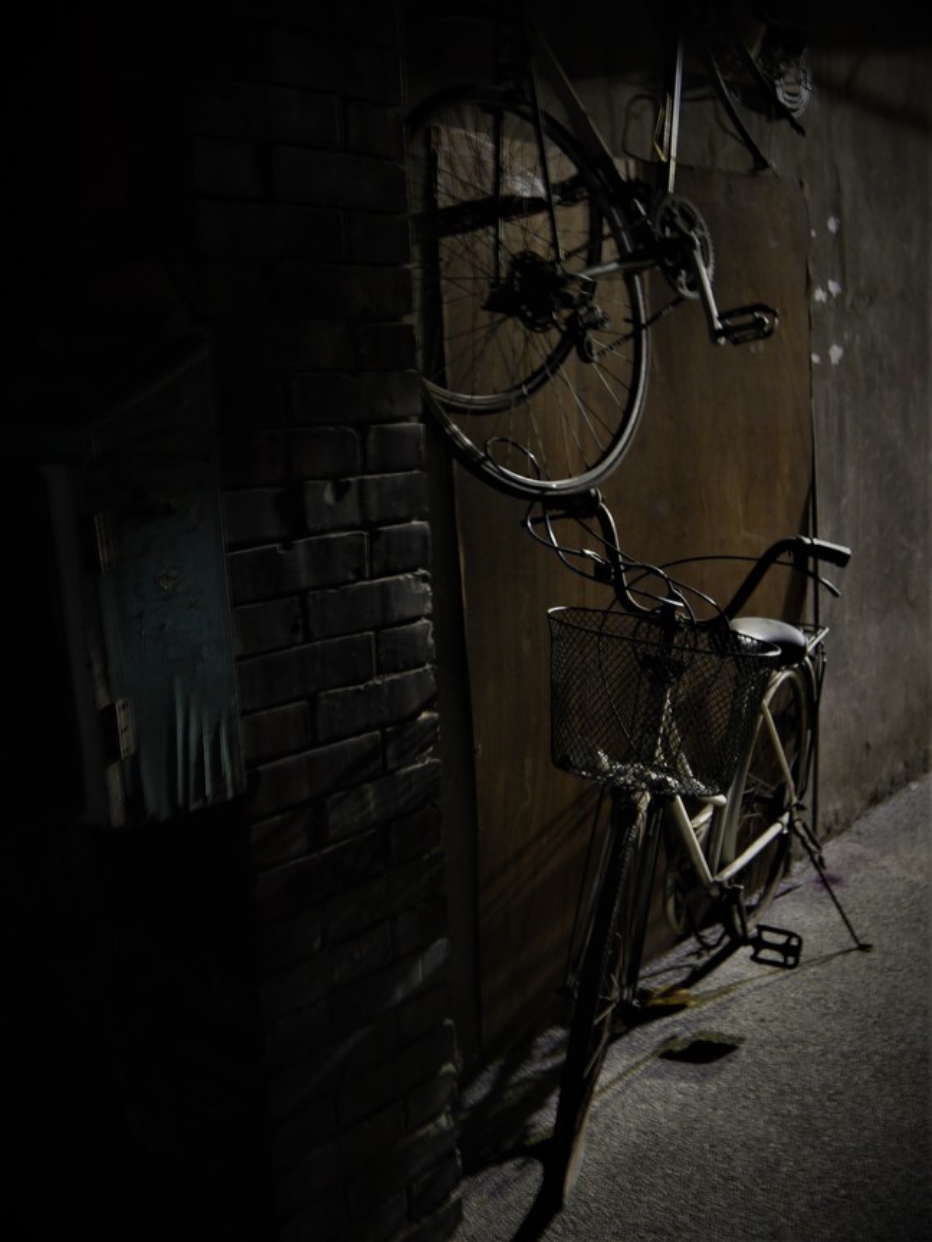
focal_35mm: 38
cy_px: 621
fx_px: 1364
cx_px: 466
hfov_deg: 37.7
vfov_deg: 49.0
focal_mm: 19
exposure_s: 1.3
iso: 400
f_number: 4.2
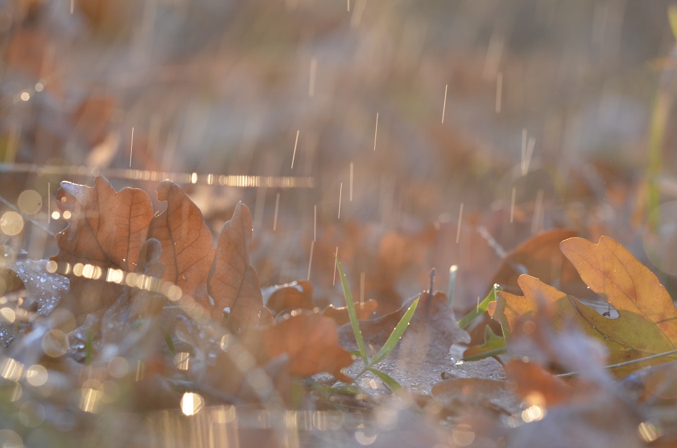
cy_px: 224
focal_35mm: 225
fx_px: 4221
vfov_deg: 6.1
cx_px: 338
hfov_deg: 9.2
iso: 400
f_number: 5.6
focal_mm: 150
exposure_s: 1/125
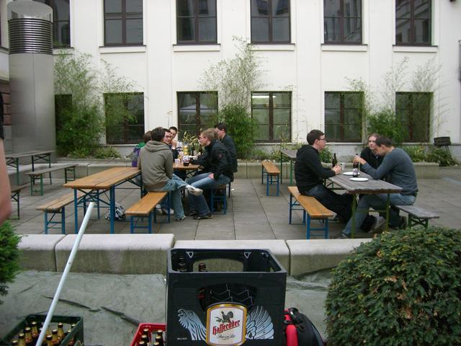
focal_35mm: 38
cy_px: 173
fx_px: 506
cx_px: 230
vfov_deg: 37.7
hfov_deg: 49.0
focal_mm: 6.2
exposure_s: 1/125
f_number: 2.7
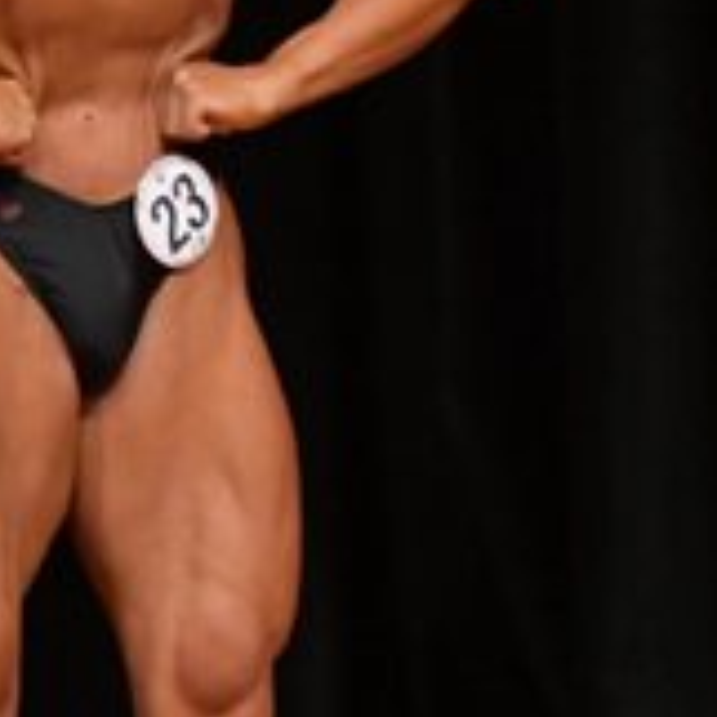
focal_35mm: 1166
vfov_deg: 1.5
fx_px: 27324
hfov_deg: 1.5
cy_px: 307
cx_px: 1365
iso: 5000
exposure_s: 1/400
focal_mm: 190
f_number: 5.6
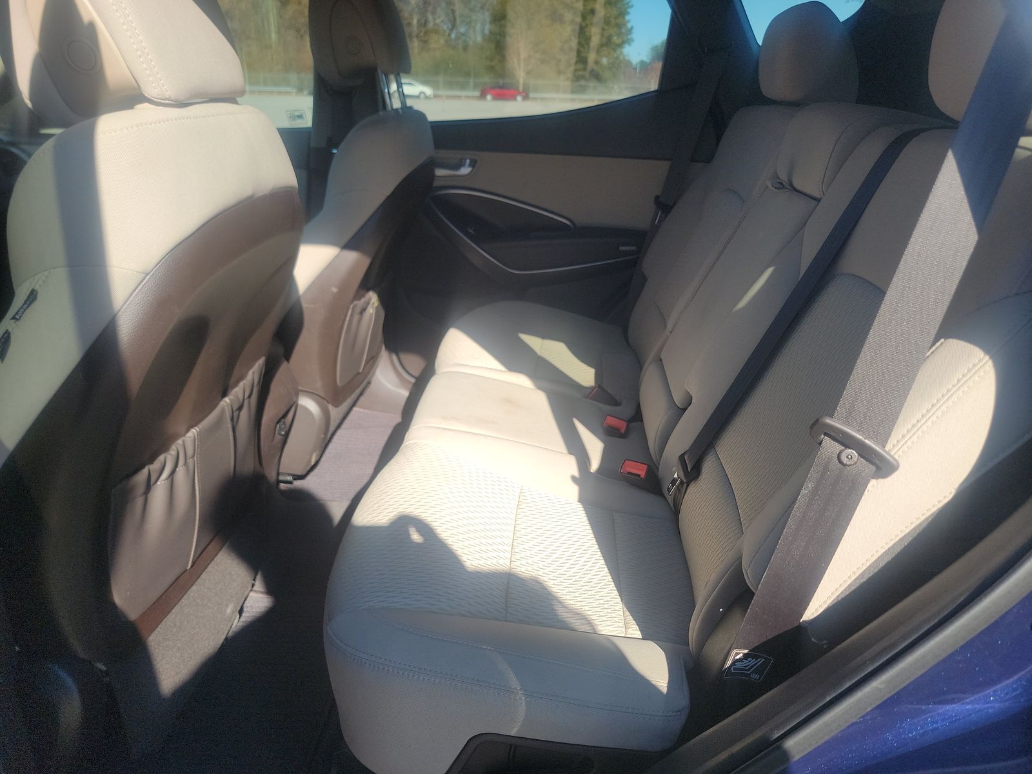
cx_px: 516
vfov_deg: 56.8
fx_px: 716
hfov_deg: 71.6
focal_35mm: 24
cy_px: 387
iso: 50
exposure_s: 1/299
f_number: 1.8
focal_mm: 6.7
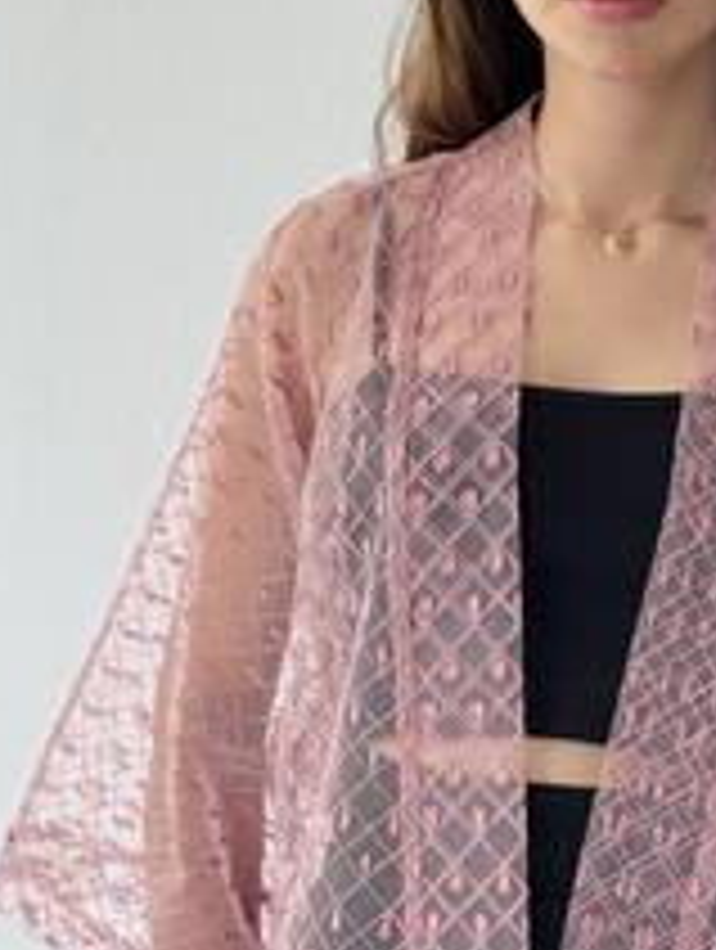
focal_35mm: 121
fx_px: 3327
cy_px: 493
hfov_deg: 12.2
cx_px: 621
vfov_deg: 16.3
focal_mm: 6.76
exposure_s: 1/182
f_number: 1.78
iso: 50
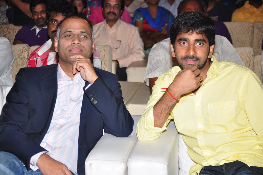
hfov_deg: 20.6
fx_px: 722
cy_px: 88
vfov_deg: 13.8
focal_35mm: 99
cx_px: 132
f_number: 5.6
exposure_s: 1/100
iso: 400
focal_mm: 66
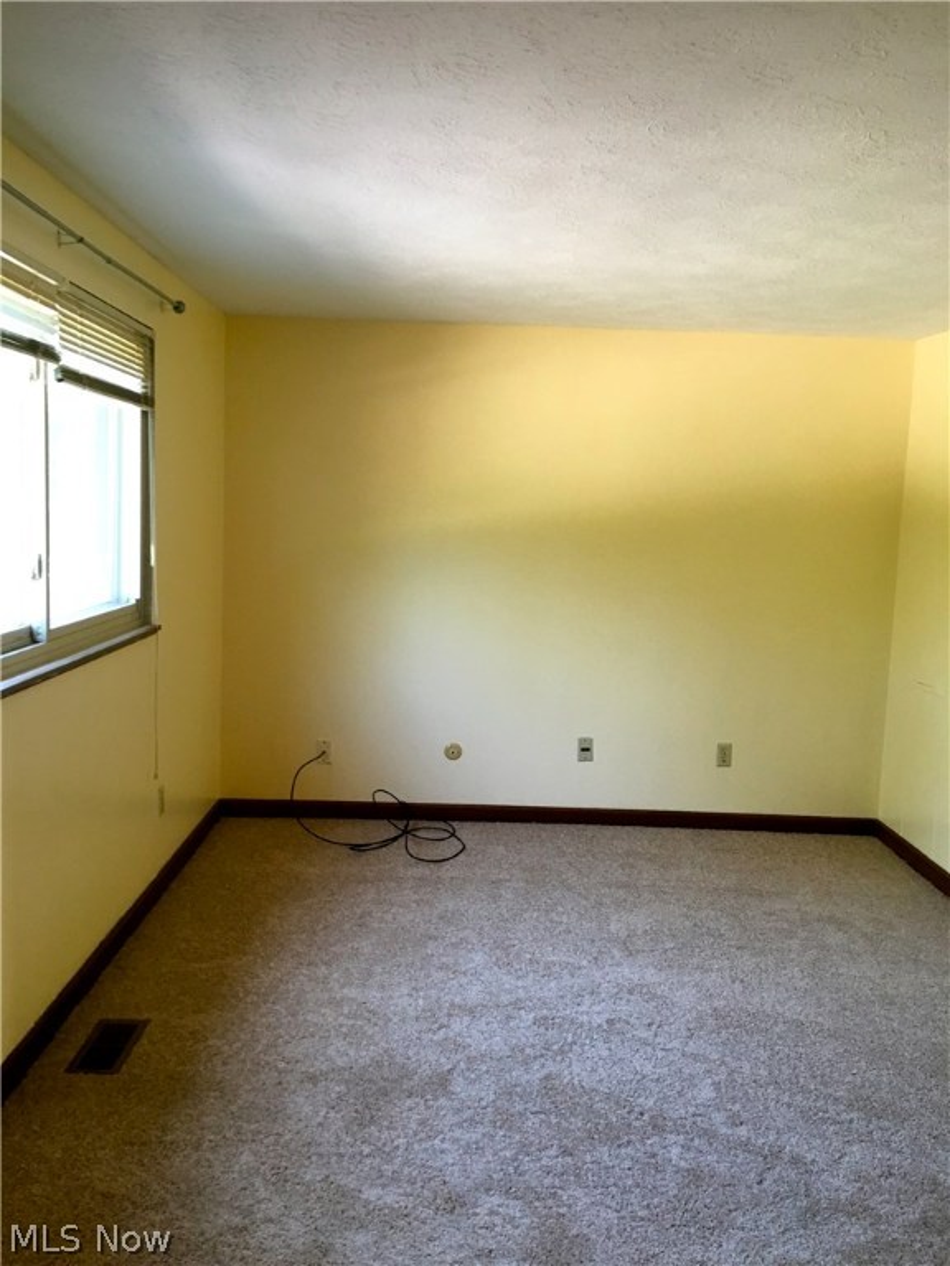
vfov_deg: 61.7
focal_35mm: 29
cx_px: 475
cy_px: 633
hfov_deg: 48.2
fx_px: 1061
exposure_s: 1/30
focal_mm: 4.15
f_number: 2.2
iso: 100
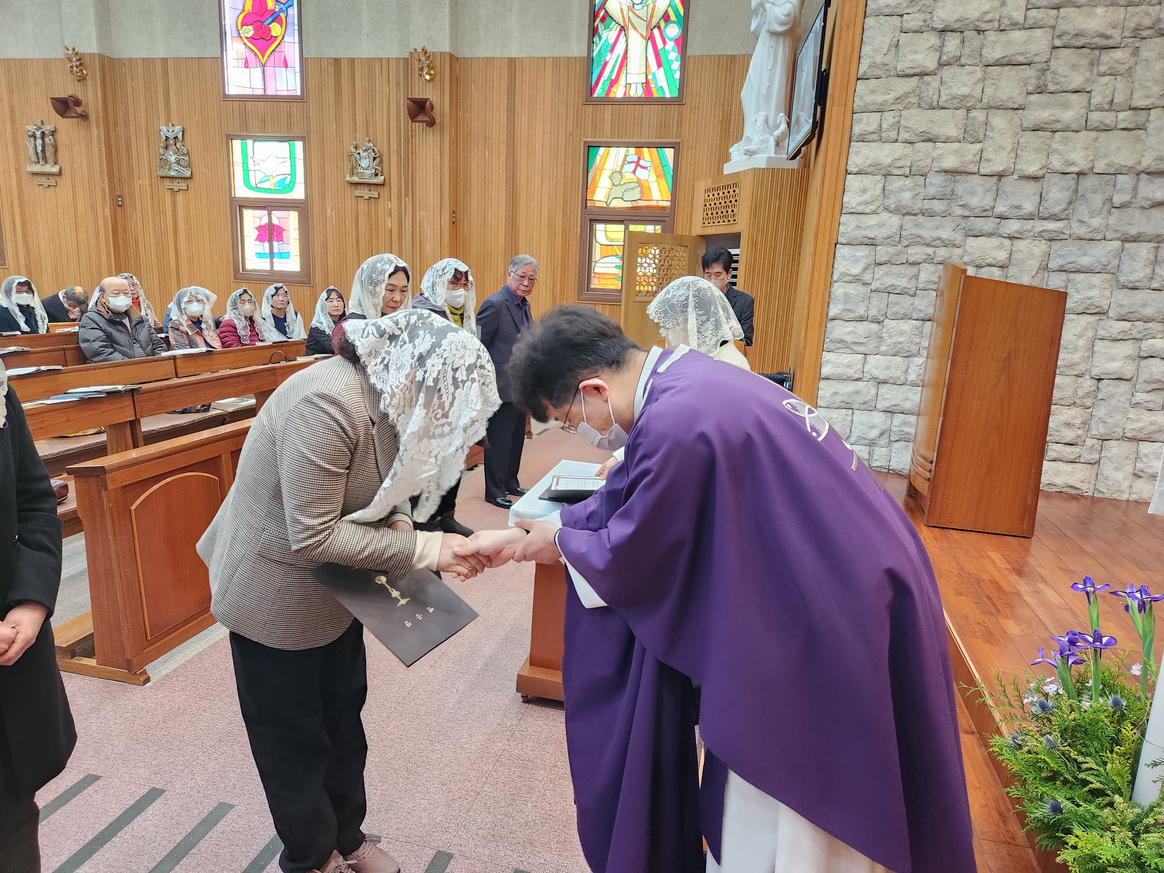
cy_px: 436
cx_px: 582
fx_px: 773
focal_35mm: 23
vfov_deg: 58.9
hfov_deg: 73.9
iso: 800
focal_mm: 5.4
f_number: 1.8
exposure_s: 1/60
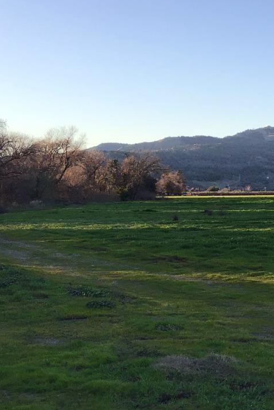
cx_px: 284
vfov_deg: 29.4
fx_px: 776
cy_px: 283
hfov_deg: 19.4
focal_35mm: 68
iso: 25
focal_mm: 3.3
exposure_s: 1/310
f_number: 2.4
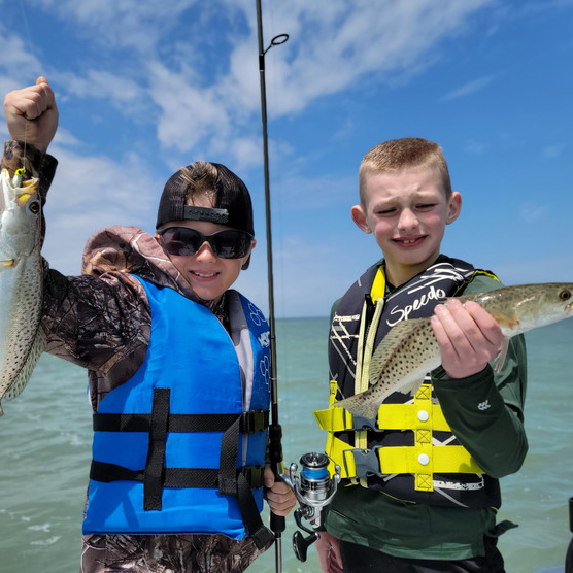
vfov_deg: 55.6
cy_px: 283
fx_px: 543
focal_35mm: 29
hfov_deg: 55.3
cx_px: 233
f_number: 1.8
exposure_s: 1/1859
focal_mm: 6.7
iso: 16
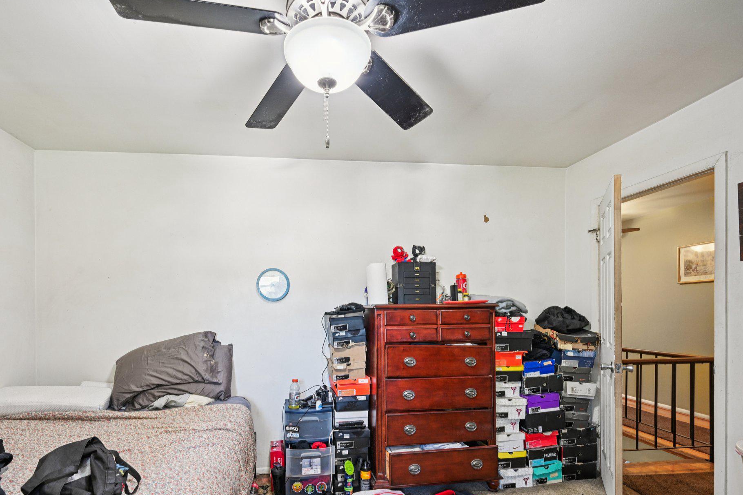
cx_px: 327
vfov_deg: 67.2
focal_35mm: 18
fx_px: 371
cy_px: 275
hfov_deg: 89.6
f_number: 8
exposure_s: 1/13
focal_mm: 16
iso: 800
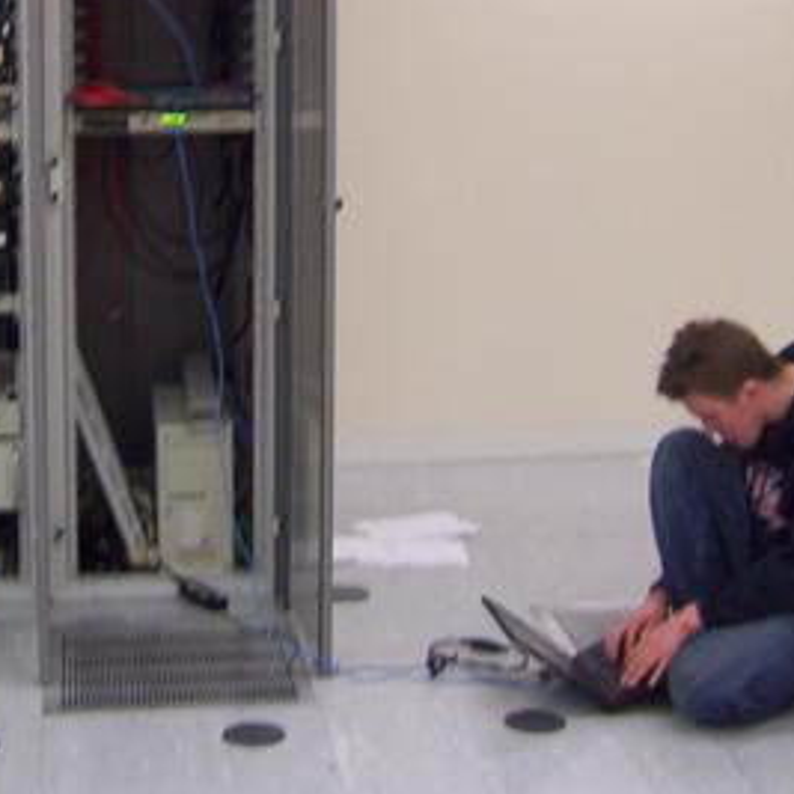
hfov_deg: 22.6
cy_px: 110
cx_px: 238
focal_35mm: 76
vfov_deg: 22.3
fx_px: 1972
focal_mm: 5.54
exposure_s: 1/30.8
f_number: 2.76
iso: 100
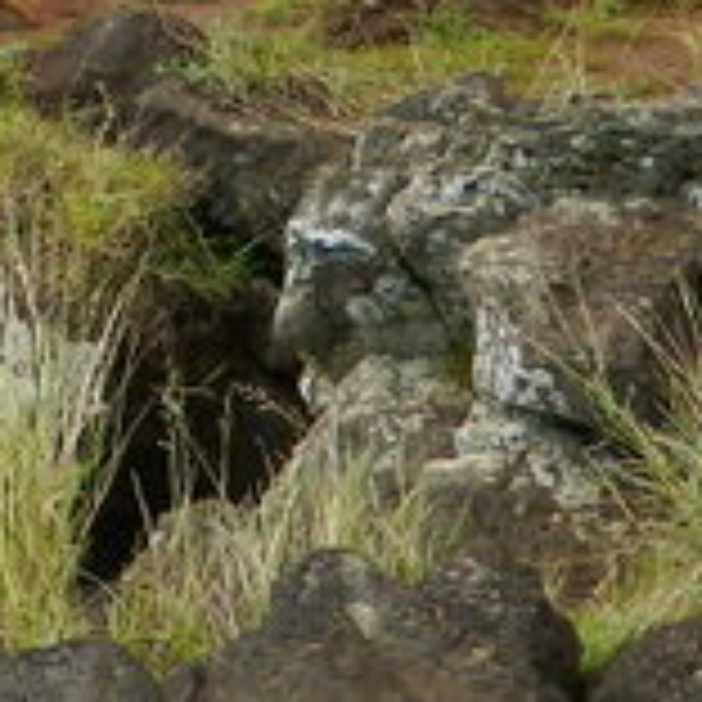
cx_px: -464
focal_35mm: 145
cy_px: -266
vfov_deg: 11.7
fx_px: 3327
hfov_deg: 11.4
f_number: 3.1
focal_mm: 4.5
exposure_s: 1/500
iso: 80
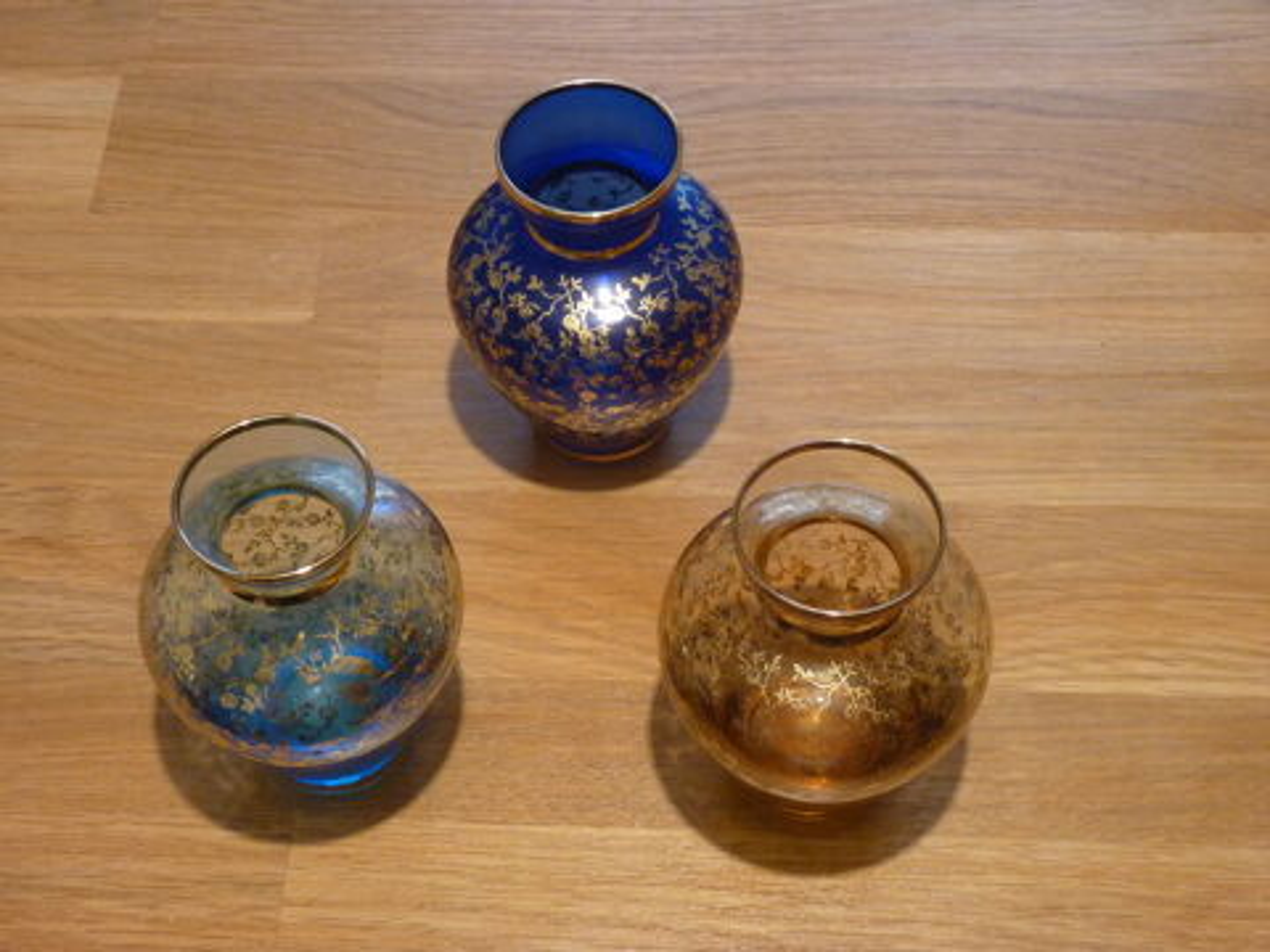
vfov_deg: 24.8
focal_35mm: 59
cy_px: 476
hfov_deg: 32.7
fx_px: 2165
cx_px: 635
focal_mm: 10.4
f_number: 3.2
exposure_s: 1/8
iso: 400
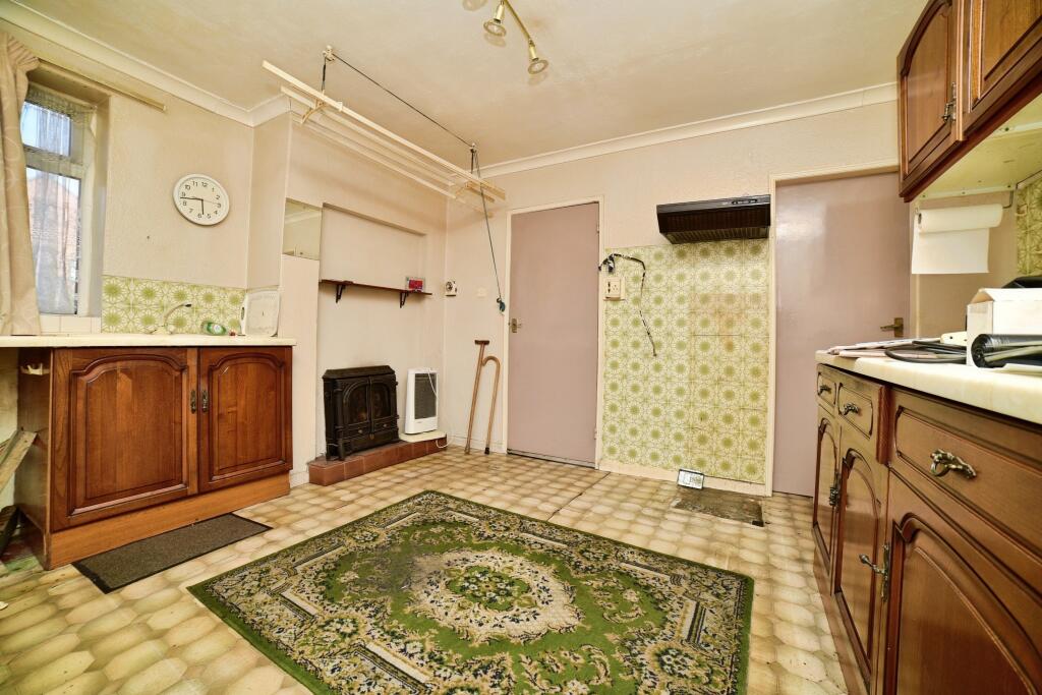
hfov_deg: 104.2
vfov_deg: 81.2
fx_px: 405
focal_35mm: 14
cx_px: 521
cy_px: 348
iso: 320
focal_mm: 14
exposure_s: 1/200
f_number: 8
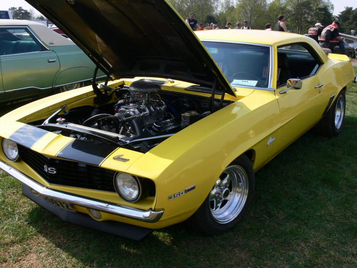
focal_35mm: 41
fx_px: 423
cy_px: 114
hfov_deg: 45.8
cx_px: 174
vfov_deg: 35.1
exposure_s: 1/320
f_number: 5.6
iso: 80
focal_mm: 7.4
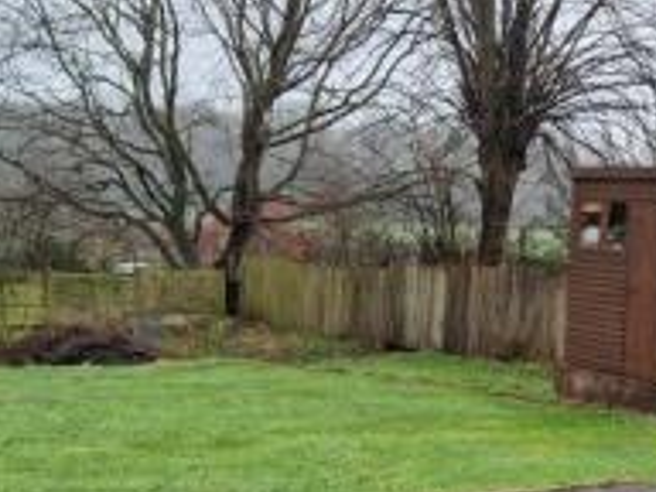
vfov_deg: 20.6
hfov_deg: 27.1
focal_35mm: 70
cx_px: 555
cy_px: 439
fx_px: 1327
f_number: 1.8
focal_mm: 5.4
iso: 50
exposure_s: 1/180
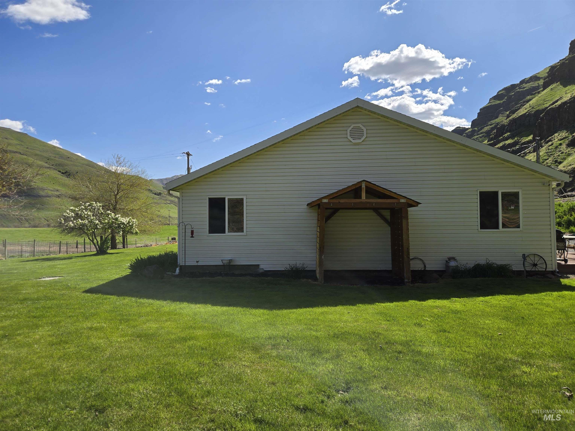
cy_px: 216
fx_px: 382
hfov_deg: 73.9
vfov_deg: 58.9
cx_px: 288
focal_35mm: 23
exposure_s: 1/2204
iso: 25
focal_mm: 5.4
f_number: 1.8
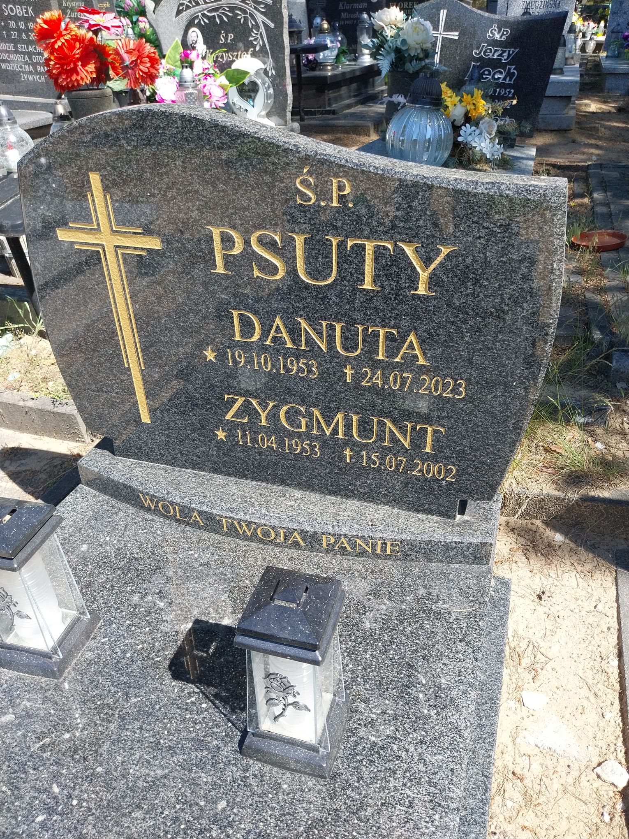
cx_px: 314
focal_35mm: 26
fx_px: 630
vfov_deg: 67.3
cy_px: 420
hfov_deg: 53.1
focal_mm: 4
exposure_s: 1/389
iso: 25
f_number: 1.8
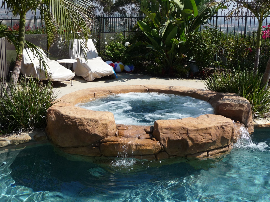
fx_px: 374
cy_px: 101
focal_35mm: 48
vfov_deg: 30.3
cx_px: 135
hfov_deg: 39.7
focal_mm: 8
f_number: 4.2
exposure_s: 1/640
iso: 100
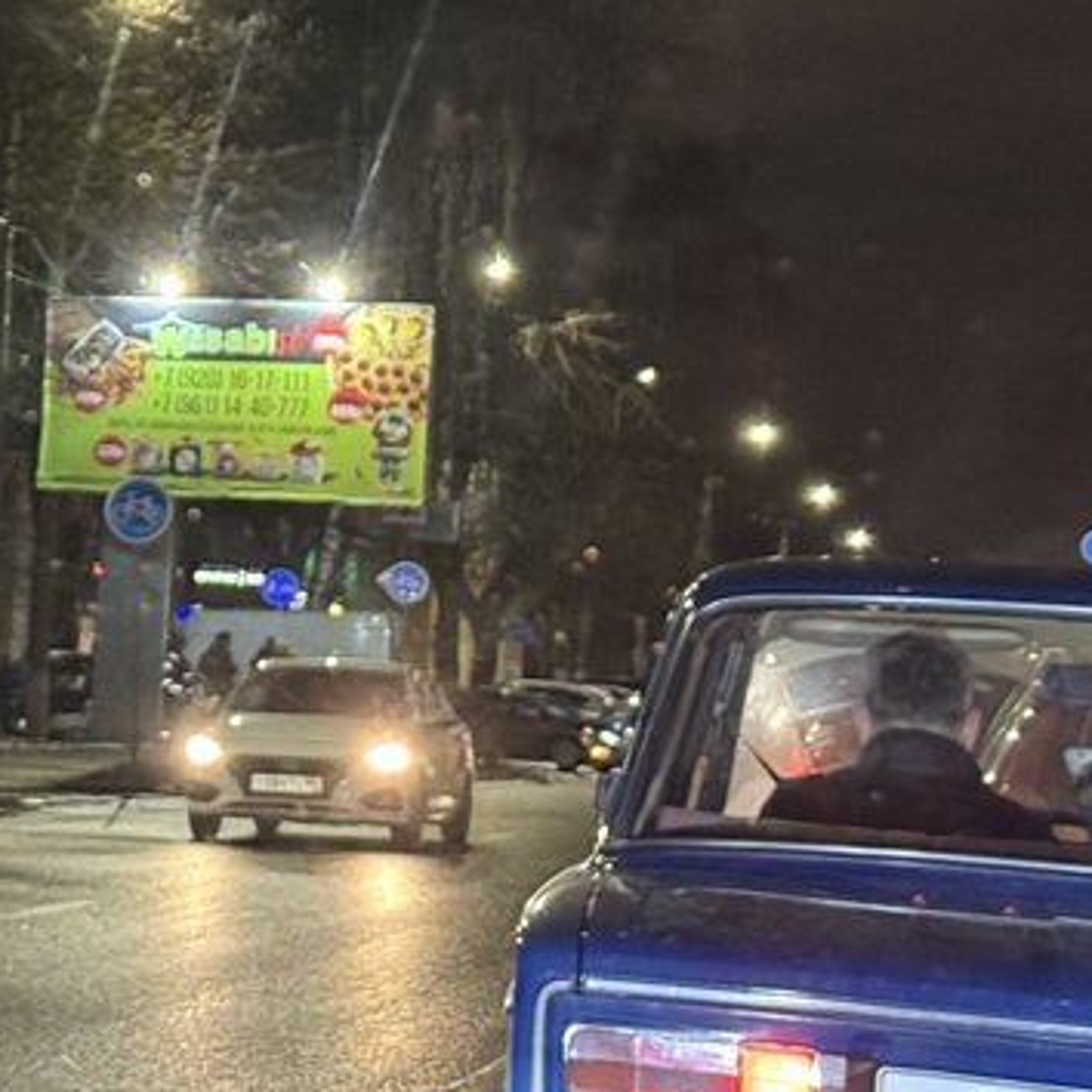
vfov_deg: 15.1
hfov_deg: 14.5
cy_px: 312
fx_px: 4104
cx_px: -308
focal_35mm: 115
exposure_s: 1/20
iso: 640
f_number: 1.78
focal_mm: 6.76
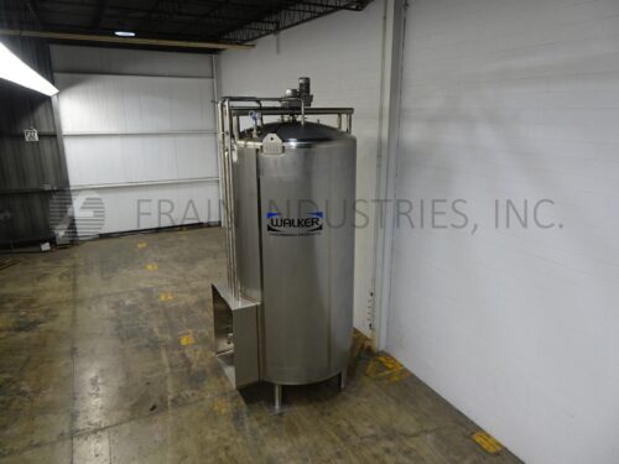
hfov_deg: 71.6
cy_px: 232
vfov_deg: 56.8
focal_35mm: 24
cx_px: 310
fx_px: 429
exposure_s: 1/30
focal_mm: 4.25
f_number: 3.5
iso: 100
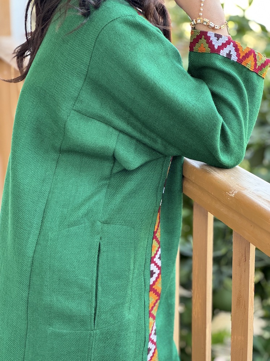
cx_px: 135
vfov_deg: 25.3
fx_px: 801
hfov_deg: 19.1
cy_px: 180
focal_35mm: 77
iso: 200
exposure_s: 1/99
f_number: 2.8
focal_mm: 9
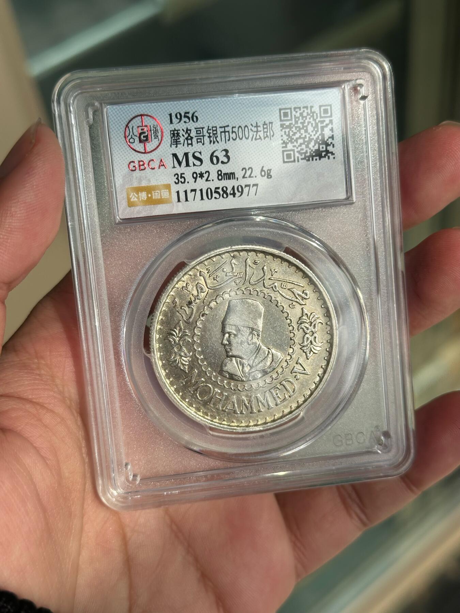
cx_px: 230
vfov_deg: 39.7
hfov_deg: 30.3
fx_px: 850
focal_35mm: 48
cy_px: 306
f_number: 1.78
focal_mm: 6.86
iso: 64
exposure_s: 1/2890
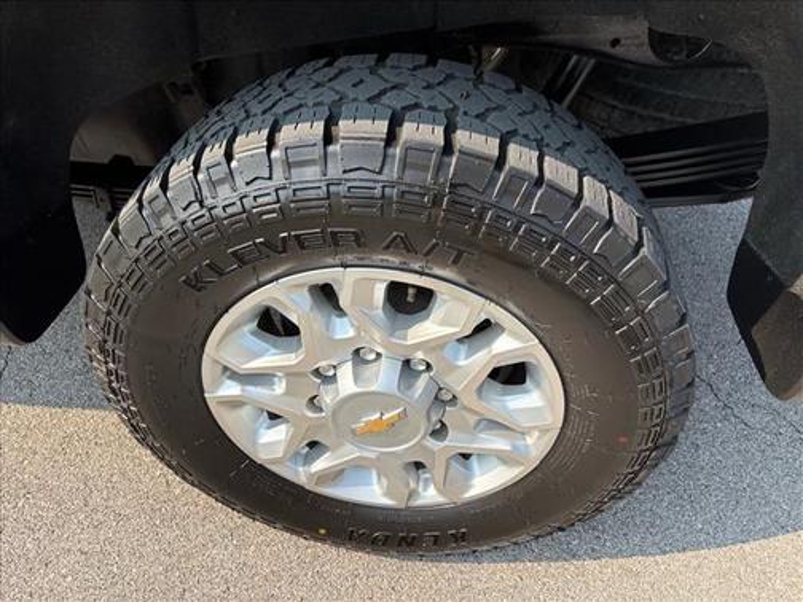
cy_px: 301
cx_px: 402
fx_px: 603
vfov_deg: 53.1
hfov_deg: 67.3
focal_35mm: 26
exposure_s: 1/1239
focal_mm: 5.96
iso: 50
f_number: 1.6
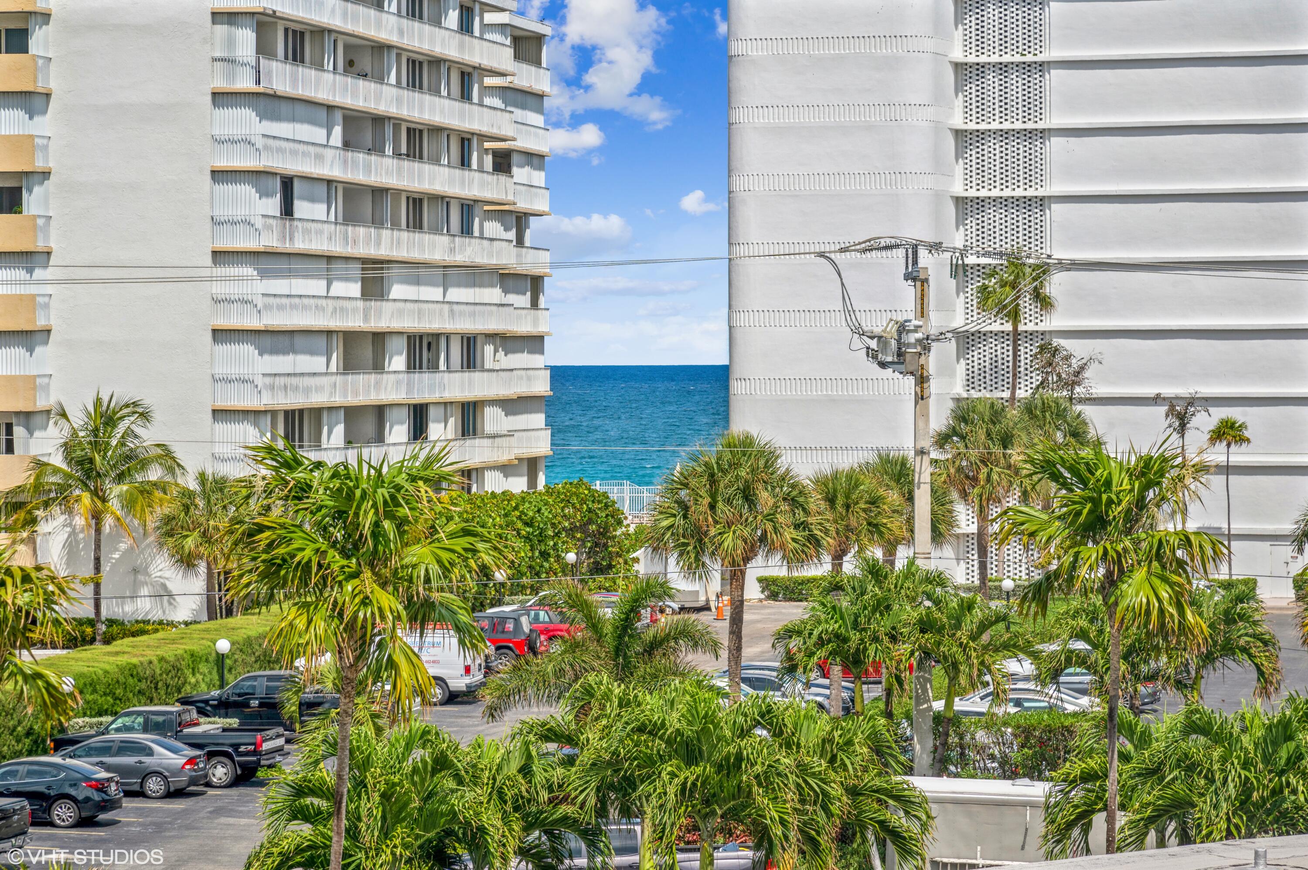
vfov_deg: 11.4
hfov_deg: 17.1
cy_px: 435
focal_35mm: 120
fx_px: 4357
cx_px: 654
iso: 100
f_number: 11
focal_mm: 120
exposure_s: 1/250
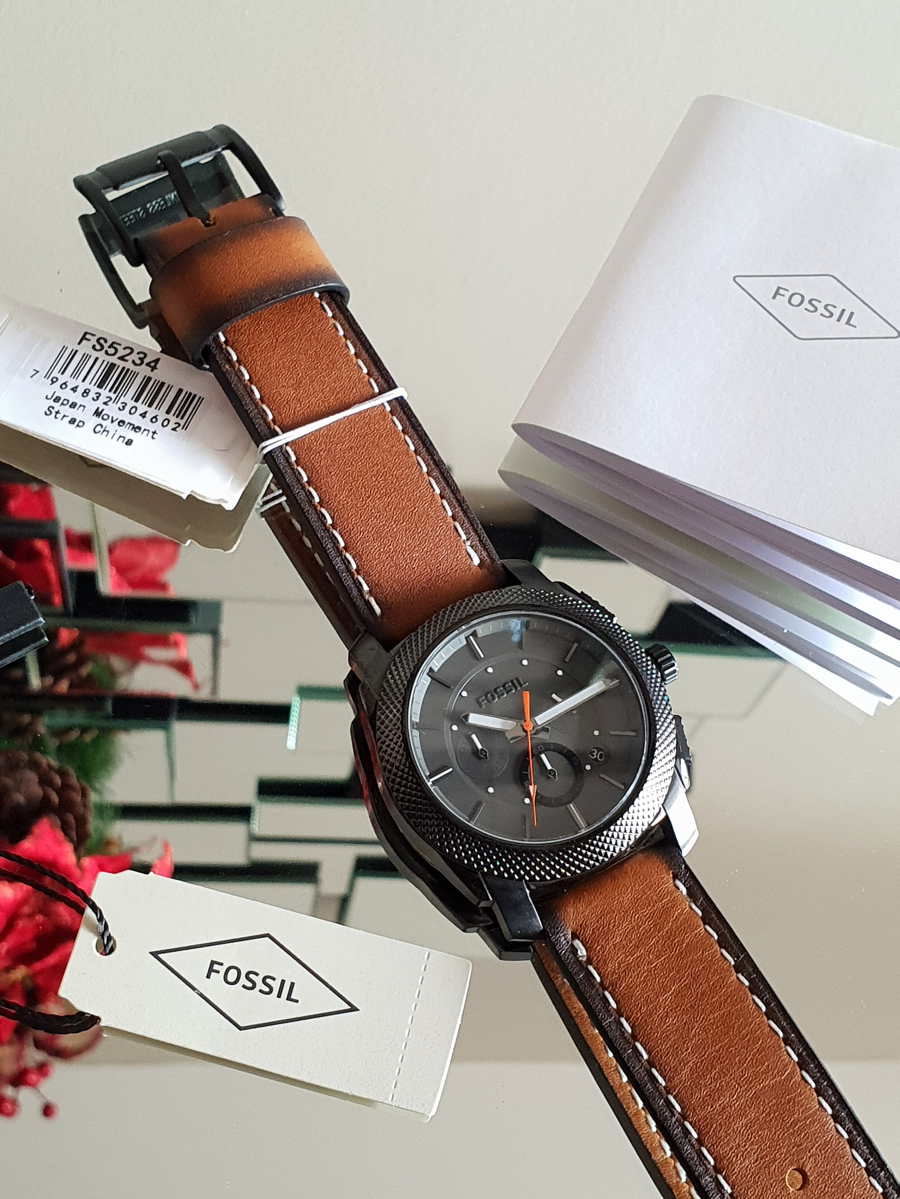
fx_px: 901
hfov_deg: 53.1
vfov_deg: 67.3
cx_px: 450
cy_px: 600
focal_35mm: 26
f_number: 2.4
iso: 320
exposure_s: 1/40
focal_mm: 4.3
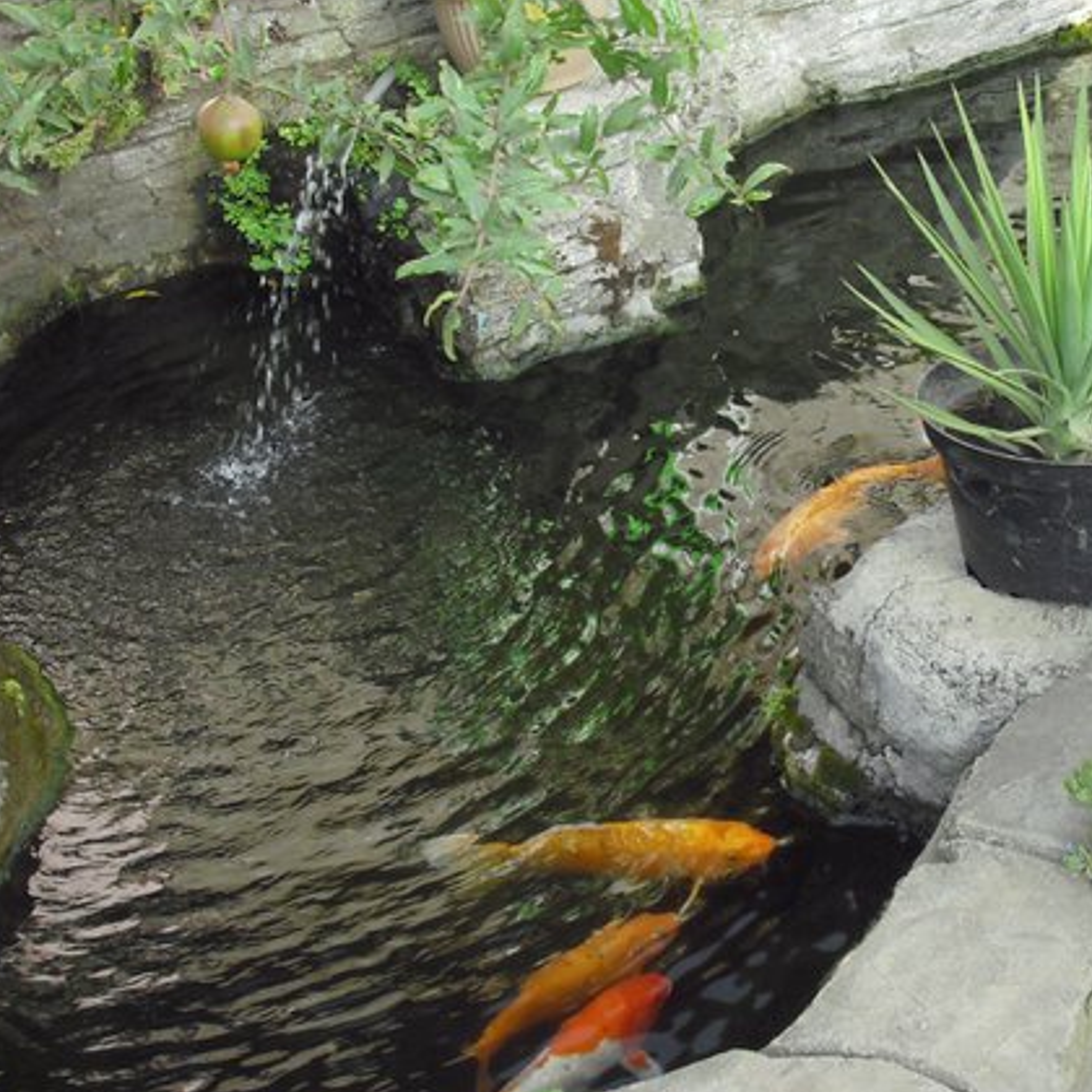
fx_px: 2284
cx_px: 728
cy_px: 499
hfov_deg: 26.7
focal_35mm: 64
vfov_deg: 26.9
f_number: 2.8
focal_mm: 6.2
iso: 100
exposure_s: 1/160
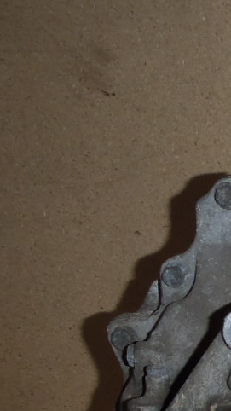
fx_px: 882
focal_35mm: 81
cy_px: 401
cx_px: 487
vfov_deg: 25.1
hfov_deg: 12.7
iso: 100
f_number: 3.9
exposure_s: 1/30
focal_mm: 5
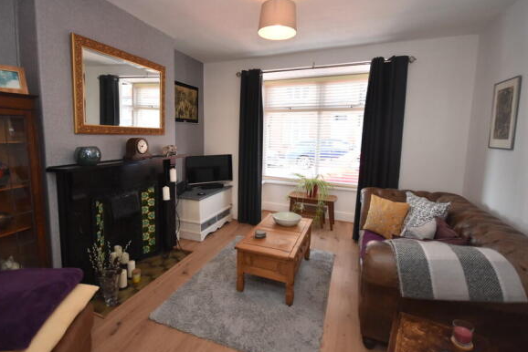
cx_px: 243
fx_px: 249
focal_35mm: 17
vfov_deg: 70.4
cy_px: 161
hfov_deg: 93.0
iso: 900
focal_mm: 10
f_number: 4
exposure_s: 1/125
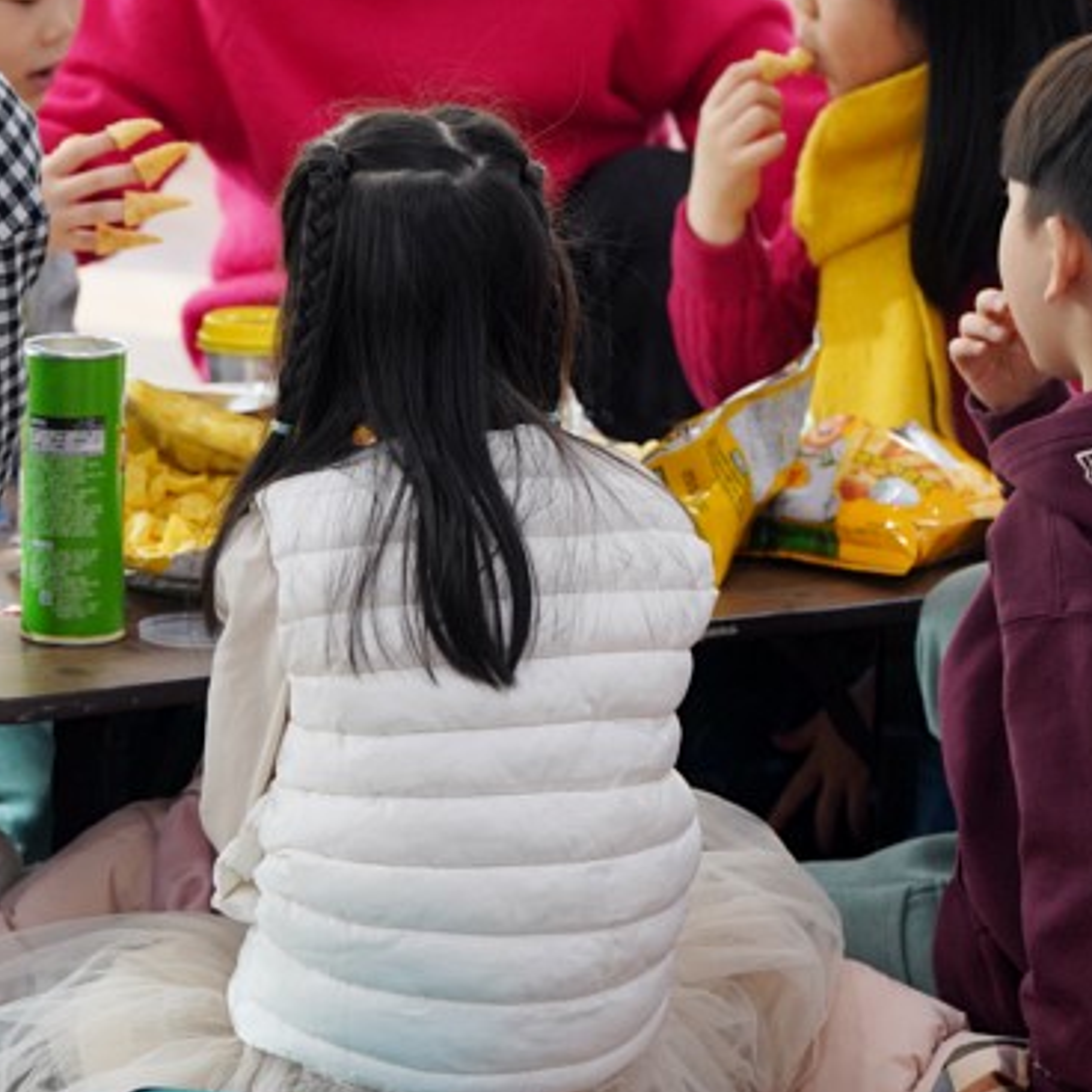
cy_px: 226
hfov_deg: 8.2
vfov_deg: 8.2
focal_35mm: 212
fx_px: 7566
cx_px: 312
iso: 800
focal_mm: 102
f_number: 4
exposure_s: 1/125
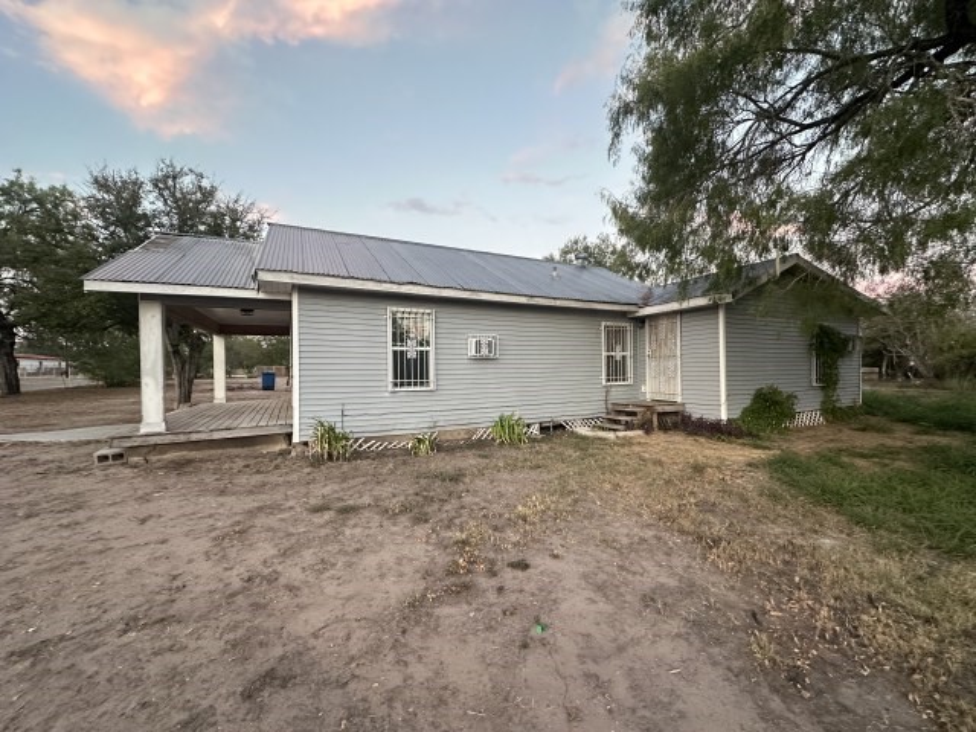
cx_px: 488
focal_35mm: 14
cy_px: 366
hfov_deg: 102.1
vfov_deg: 85.7
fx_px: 395
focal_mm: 2.22
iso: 320
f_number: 2.2
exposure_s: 1/88
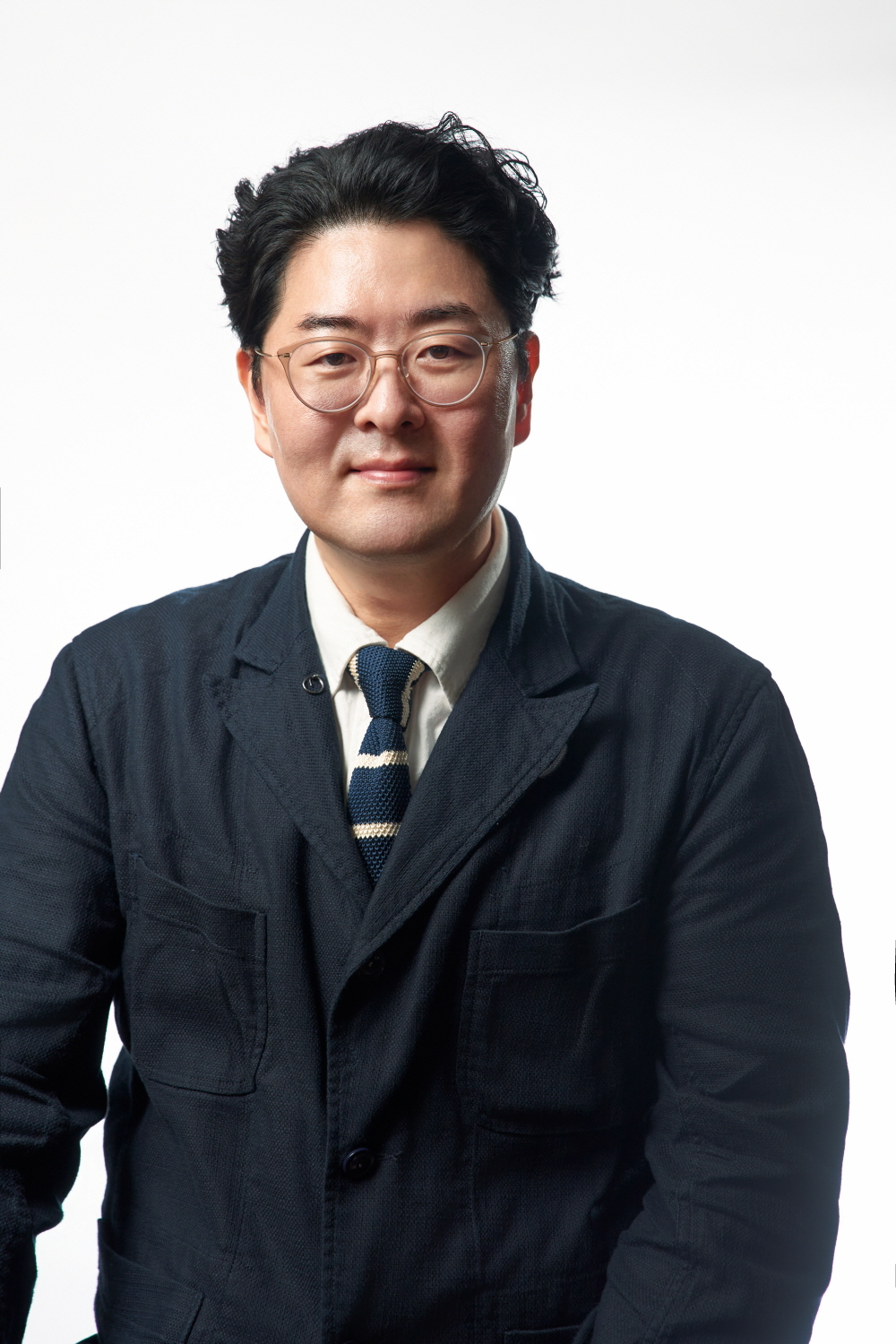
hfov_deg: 19.5
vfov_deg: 28.8
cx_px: 448
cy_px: 672
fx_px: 2613
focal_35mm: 70
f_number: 4
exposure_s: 1/250
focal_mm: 70
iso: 320
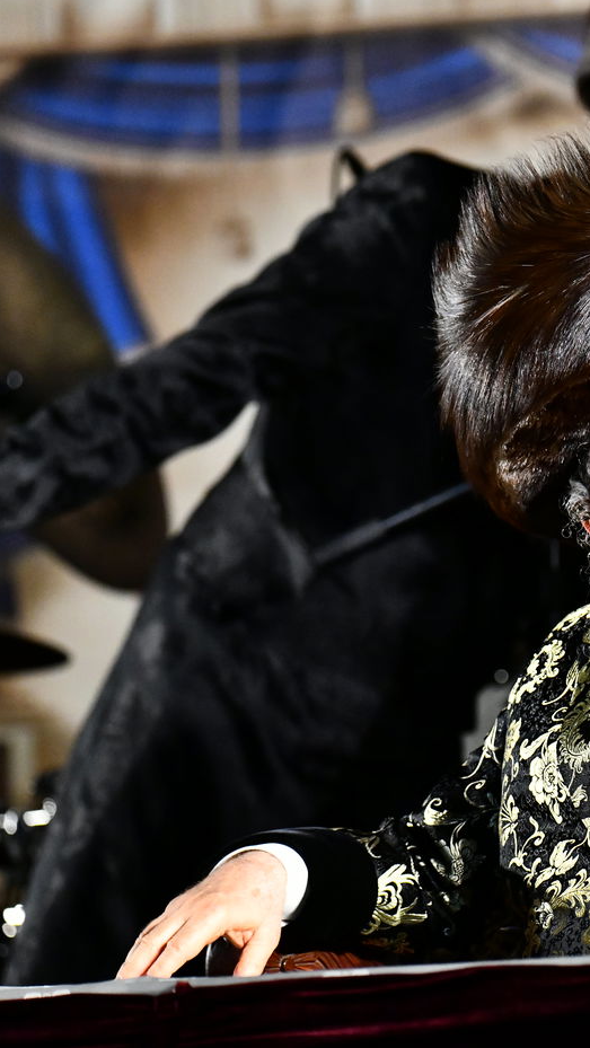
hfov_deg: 2.4
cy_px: 523
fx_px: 14036
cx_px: 716
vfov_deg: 4.3
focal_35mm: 505
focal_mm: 320
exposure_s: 1/320
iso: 4000
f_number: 5.6
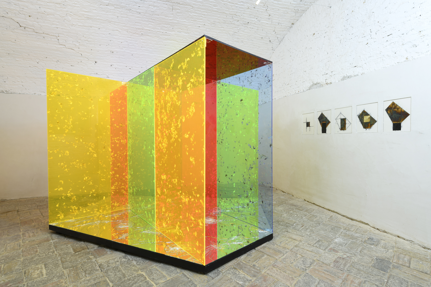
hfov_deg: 90.0
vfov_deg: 67.4
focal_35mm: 18
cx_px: 216
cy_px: 144
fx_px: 215
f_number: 10
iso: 125
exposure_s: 1/125
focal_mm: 18
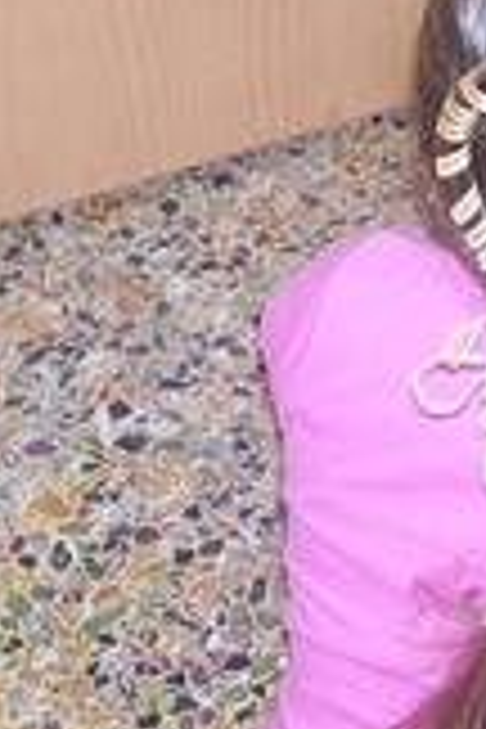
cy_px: 122
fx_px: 2045
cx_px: 531
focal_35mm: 101
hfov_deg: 13.3
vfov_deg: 19.9
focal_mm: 6
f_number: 2.8
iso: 80
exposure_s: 1/60
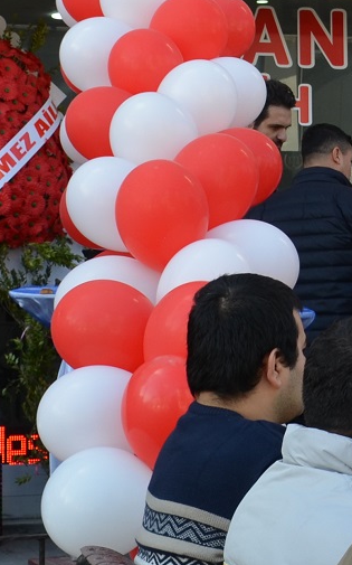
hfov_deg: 9.6
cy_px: 74
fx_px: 2044
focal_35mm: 133
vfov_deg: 15.6
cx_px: 496
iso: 200
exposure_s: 1/160
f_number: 6.3
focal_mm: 22
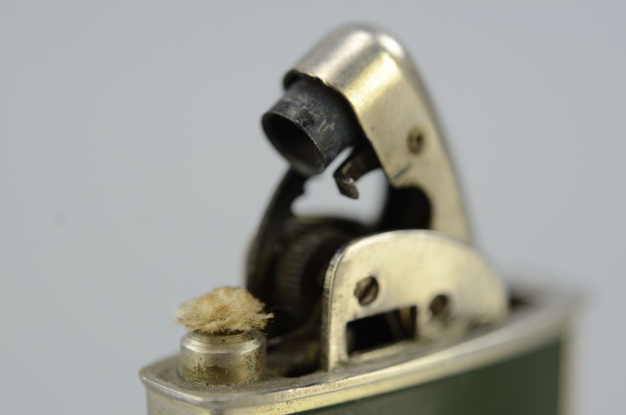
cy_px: 208
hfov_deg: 22.7
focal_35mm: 90
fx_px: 1562
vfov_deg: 15.1
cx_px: 313
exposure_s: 1/125
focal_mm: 60
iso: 500
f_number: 5.6
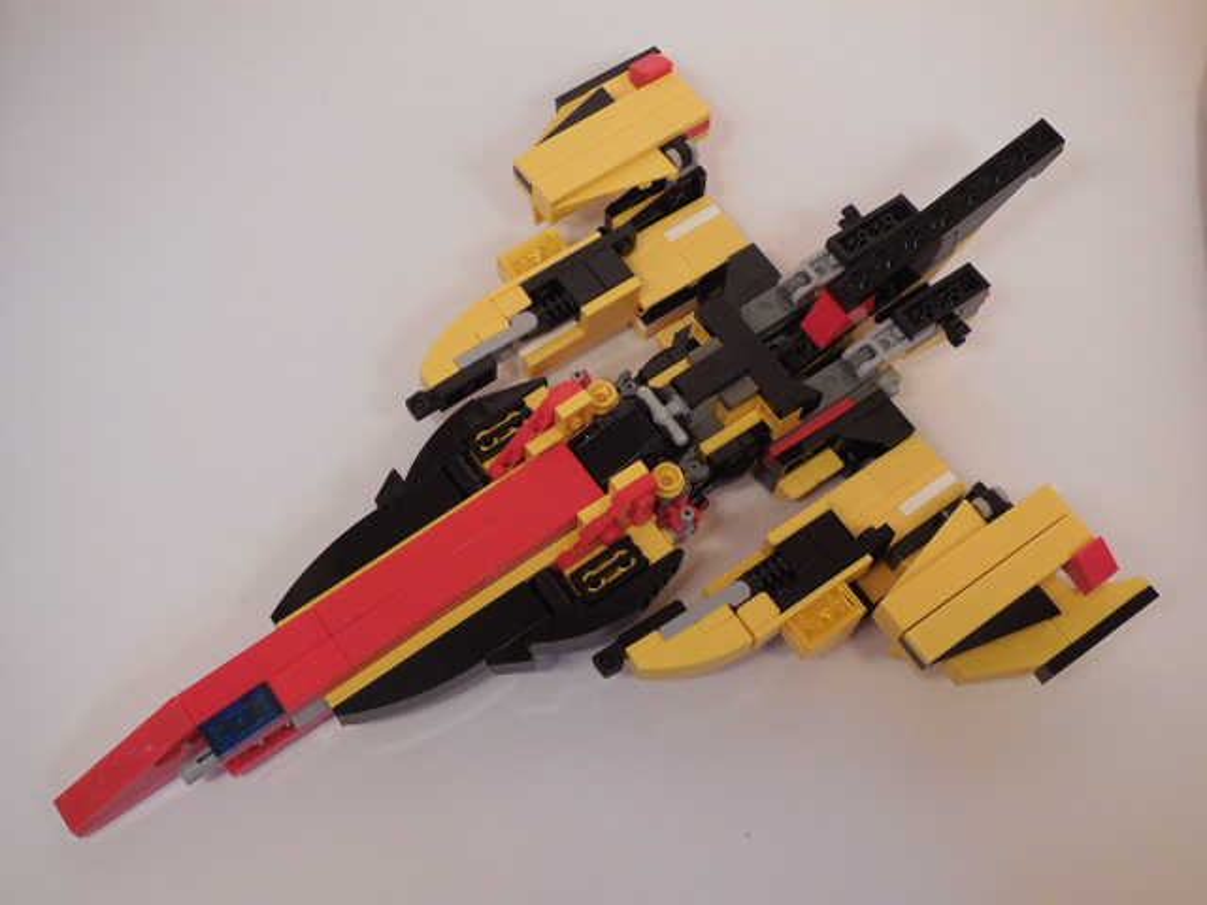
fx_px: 1604
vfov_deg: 31.5
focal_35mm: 46
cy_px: 452
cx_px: 604
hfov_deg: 41.2
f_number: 3.8
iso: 200
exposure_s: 1/60
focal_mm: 8.2
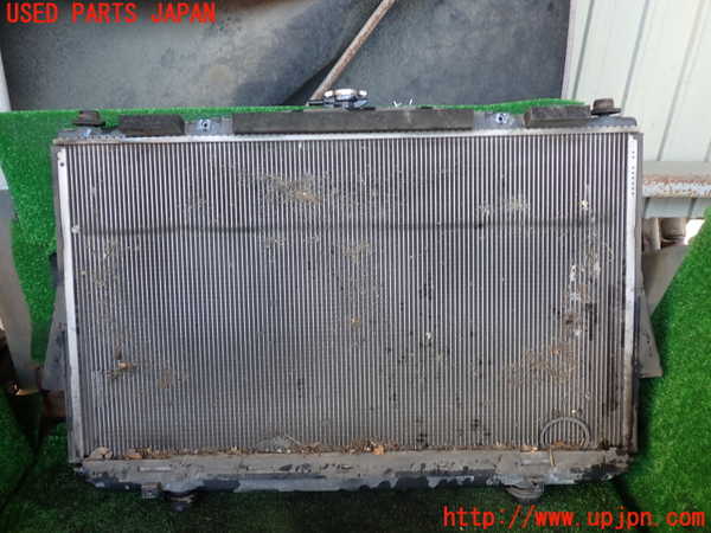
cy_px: 266
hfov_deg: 60.0
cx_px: 356
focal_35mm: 30
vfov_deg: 46.8
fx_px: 616
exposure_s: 1/60
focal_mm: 5.4
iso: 125
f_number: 2.3
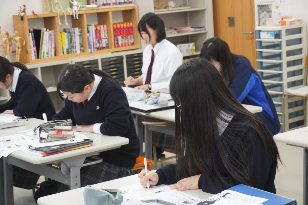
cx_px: 154
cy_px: 102
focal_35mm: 72
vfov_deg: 18.9
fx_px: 616
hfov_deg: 28.1
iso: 1000
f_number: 6.3
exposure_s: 1/80
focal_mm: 48
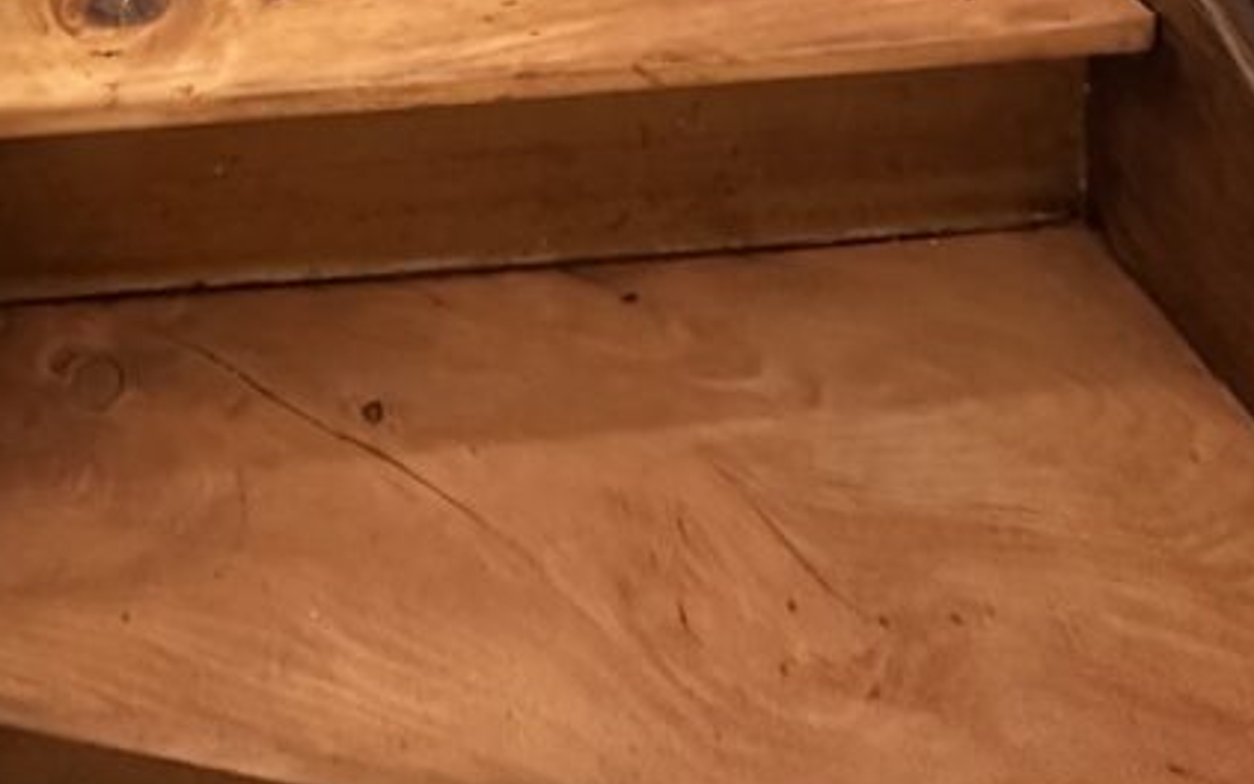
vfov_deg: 20.7
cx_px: 309
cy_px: -701
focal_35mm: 36
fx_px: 1231
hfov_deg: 51.6
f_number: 2.2
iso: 500
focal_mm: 2.22
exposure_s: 1/60
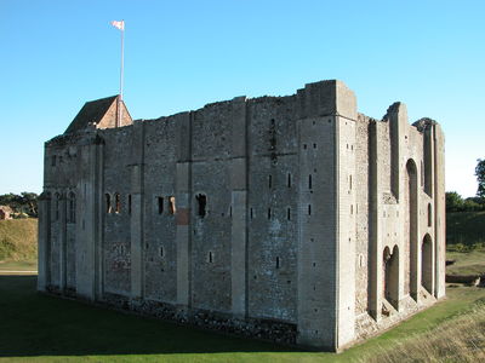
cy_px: 182
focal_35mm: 35
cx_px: 242
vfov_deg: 40.7
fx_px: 490
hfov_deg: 52.6
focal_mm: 8.9
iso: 100
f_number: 5
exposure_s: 1/247
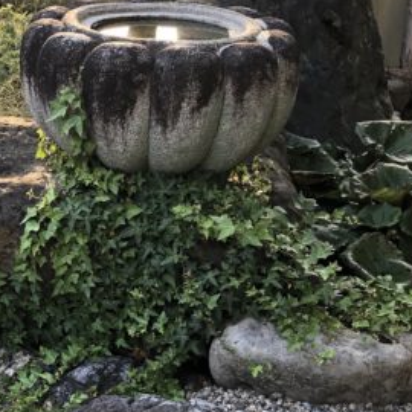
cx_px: -31
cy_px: 255
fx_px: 1266
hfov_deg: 17.9
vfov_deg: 18.5
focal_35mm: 94
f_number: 1.8
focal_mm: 3.99
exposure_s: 1/120
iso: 50
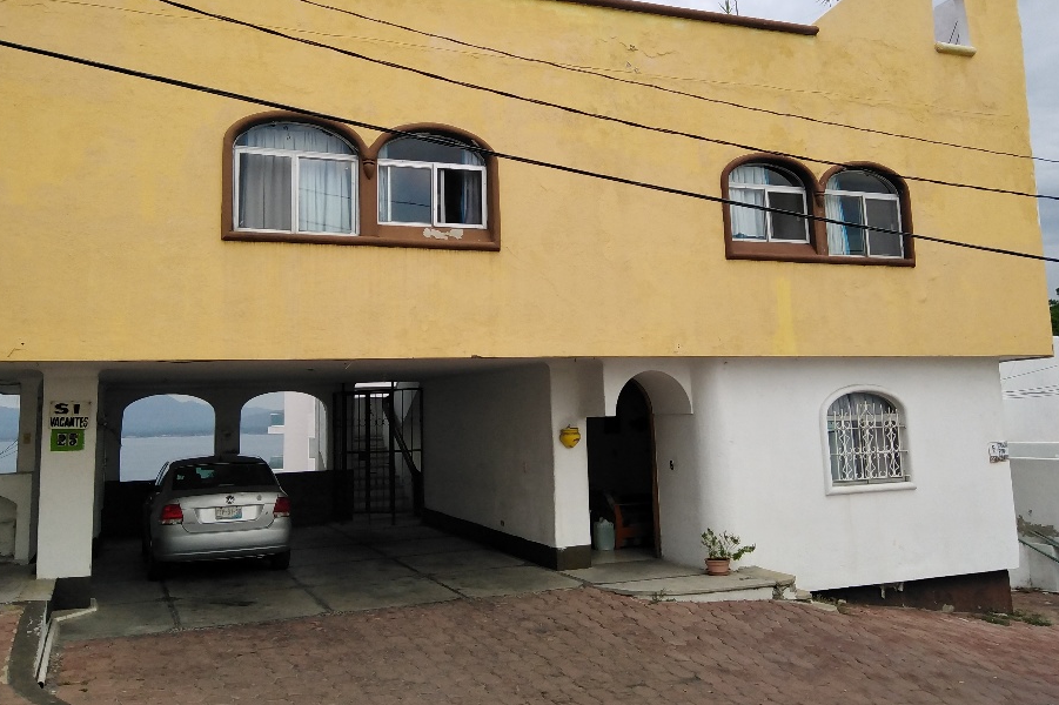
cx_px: 536
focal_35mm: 32
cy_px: 260
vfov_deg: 40.8
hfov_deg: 58.7
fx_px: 941
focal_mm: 3.59
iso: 101
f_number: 1.8
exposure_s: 1/1463
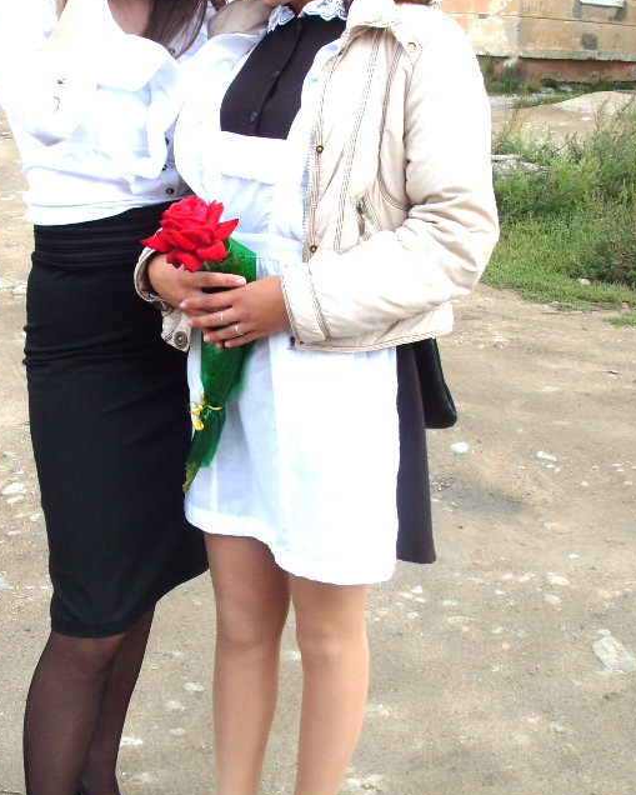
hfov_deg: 27.4
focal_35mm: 55
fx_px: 1294
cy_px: 371
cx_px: 202
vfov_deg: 34.1
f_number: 5.3
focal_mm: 7.8
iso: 80
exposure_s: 1/250
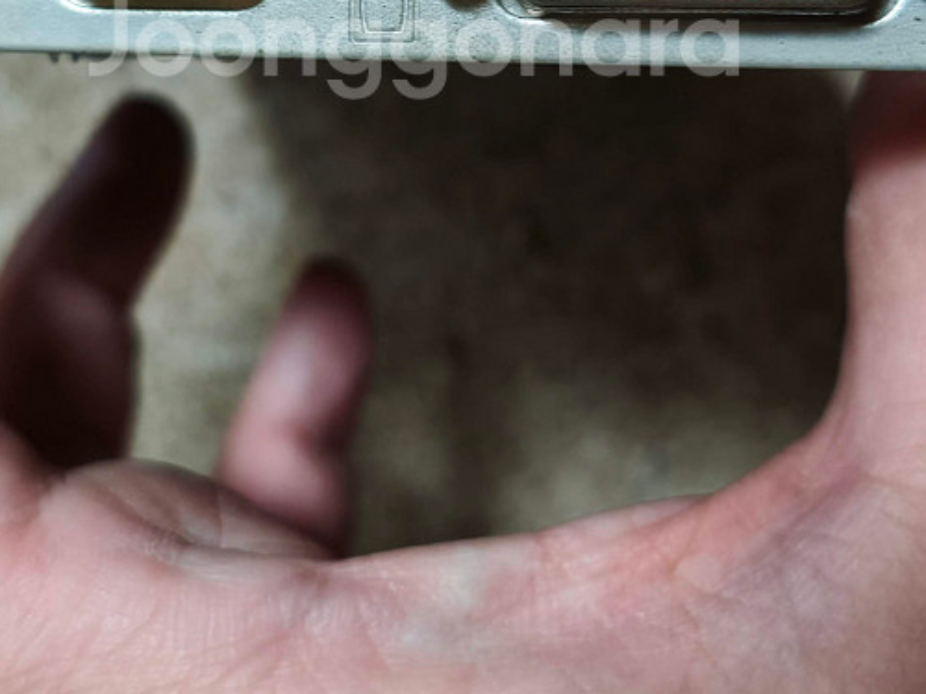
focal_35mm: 52
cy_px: 46
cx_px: 411
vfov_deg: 26.9
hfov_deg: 36.8
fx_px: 1391
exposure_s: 1/40
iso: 640
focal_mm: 4.94
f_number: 1.5
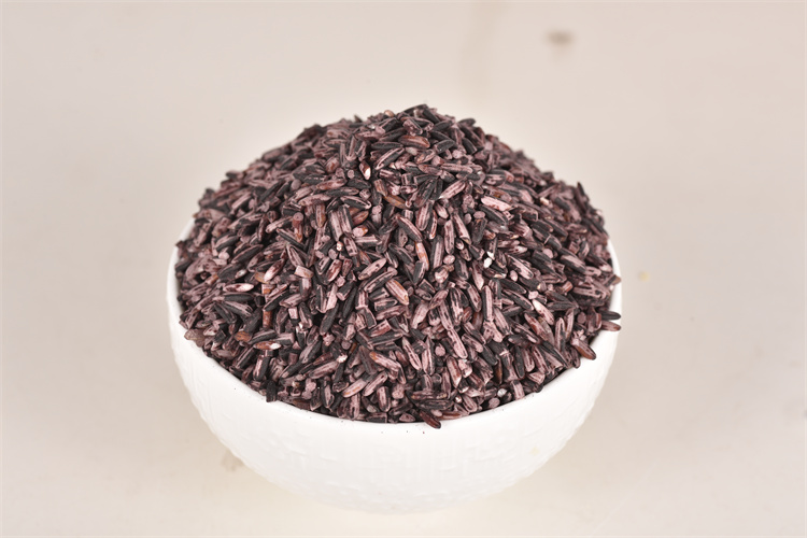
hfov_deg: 22.6
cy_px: 269
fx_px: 2017
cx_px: 404
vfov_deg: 15.2
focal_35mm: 90
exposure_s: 1/160
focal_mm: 90
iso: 64
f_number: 11
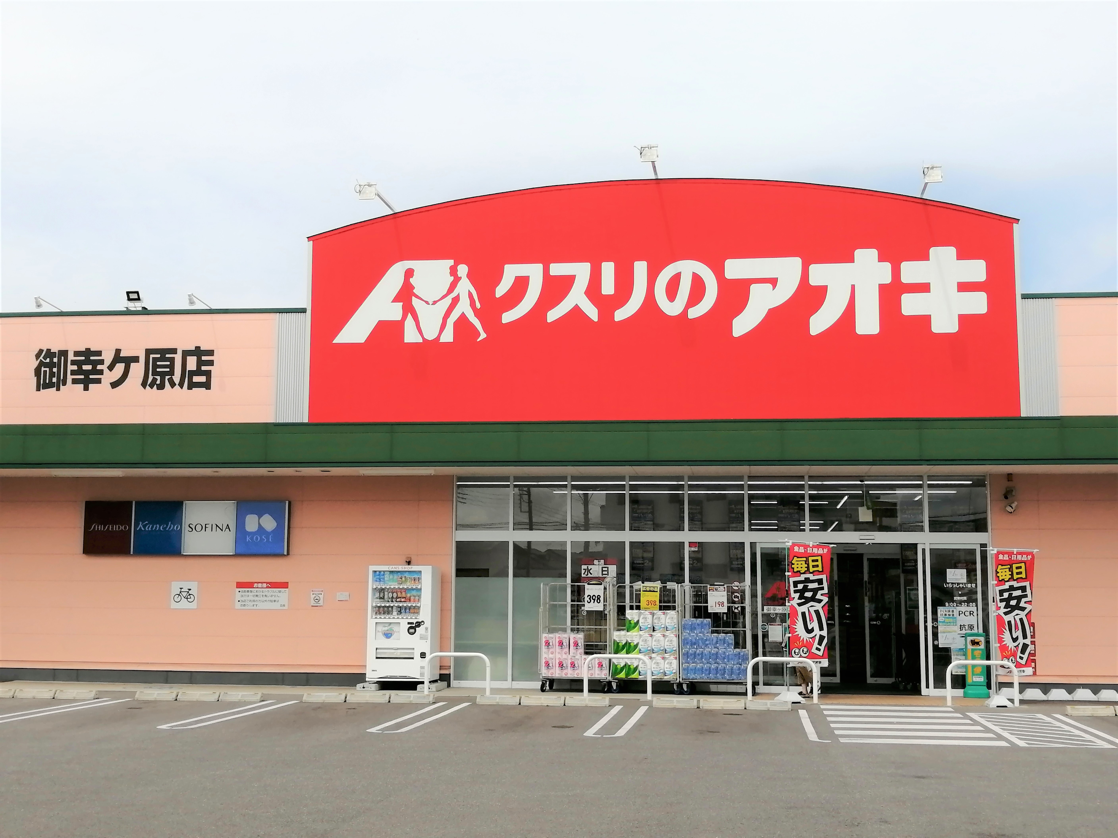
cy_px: 419
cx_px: 559
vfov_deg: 32.9
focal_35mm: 44
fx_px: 1421
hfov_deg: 42.9
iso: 50
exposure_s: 1/1522
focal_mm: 3.62
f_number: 1.8
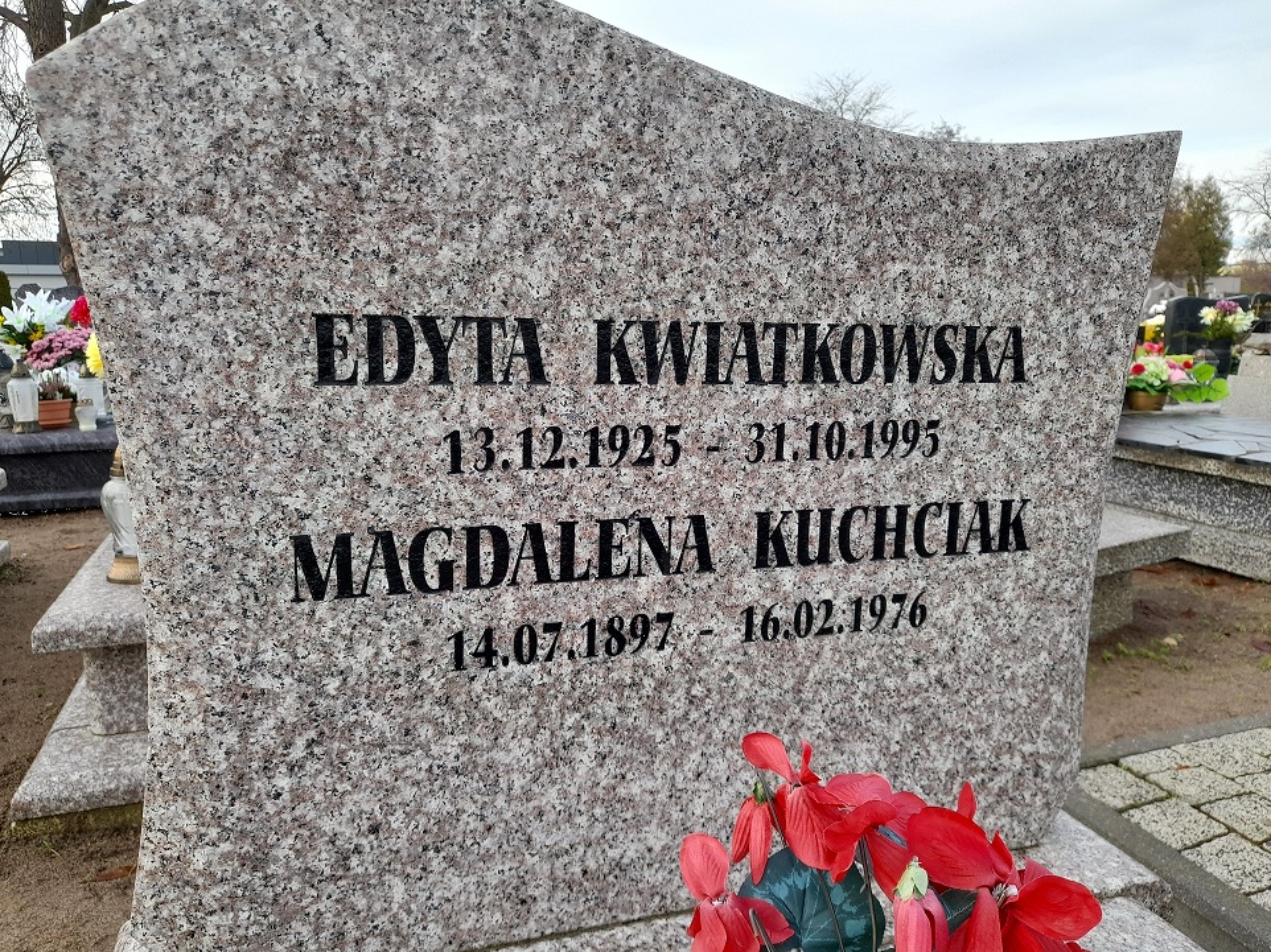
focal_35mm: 26
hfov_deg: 67.3
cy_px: 489
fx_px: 954
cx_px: 641
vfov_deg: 53.0
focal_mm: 4.6
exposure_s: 1/100
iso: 20
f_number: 2
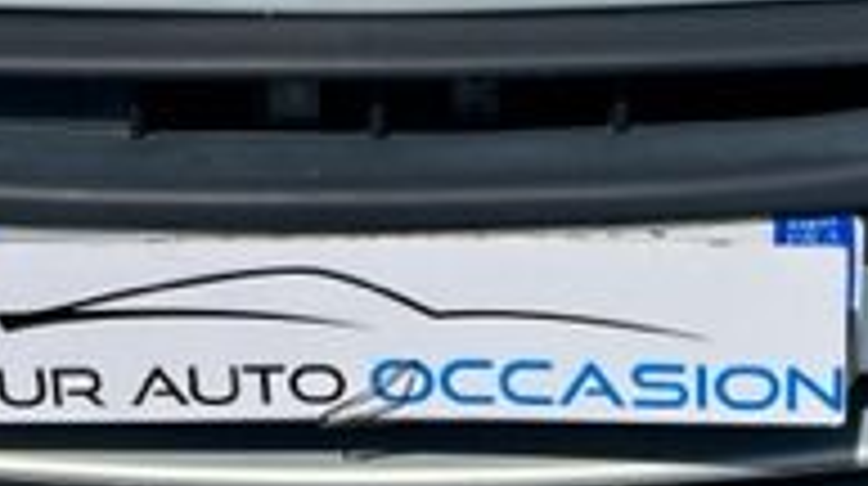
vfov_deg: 11.9
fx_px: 2161
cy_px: -364
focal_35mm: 94
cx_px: 391
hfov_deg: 22.7
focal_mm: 5.7
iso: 50
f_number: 1.5
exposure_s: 1/8696
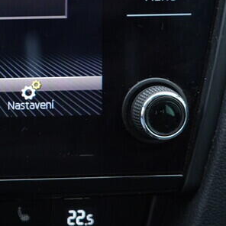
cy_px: 13
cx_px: -134
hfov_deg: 15.0
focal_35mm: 106
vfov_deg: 16.2
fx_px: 783
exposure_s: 1/40
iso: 320
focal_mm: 24
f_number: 2.8
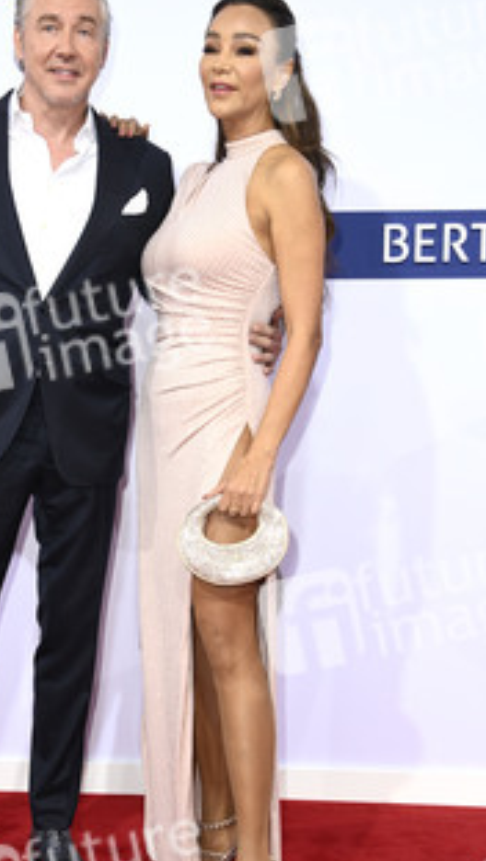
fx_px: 1349
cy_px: 472
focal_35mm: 59
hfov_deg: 20.3
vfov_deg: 35.4
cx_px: 149
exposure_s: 1/200
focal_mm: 44
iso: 1000
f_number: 5.6
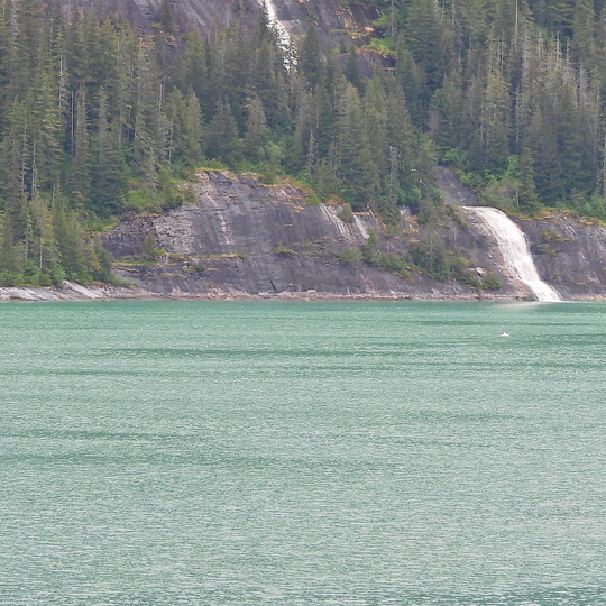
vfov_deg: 6.2
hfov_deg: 6.2
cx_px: 302
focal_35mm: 283
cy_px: 86
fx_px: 5605
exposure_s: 1/160
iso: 100
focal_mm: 24.1
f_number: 4
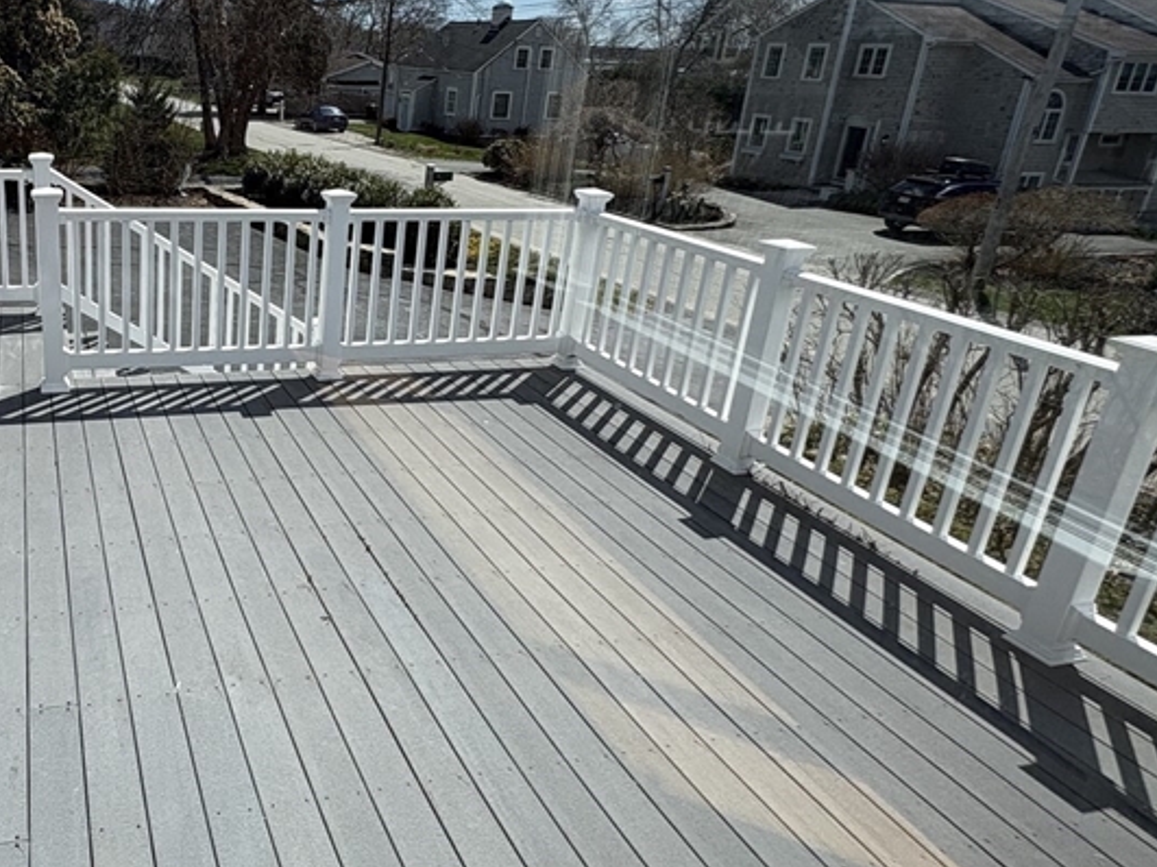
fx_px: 902
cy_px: 338
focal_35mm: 27
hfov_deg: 59.9
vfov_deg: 50.9
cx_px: 222
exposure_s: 1/2208
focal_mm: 2.22
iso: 50
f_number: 2.2
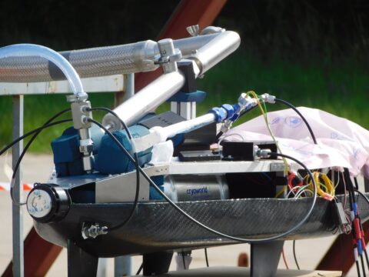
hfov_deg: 3.9
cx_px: 184
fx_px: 5479
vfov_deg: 2.9
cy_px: 138
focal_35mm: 514
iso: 125
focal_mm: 91.2
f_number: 6
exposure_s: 1/400
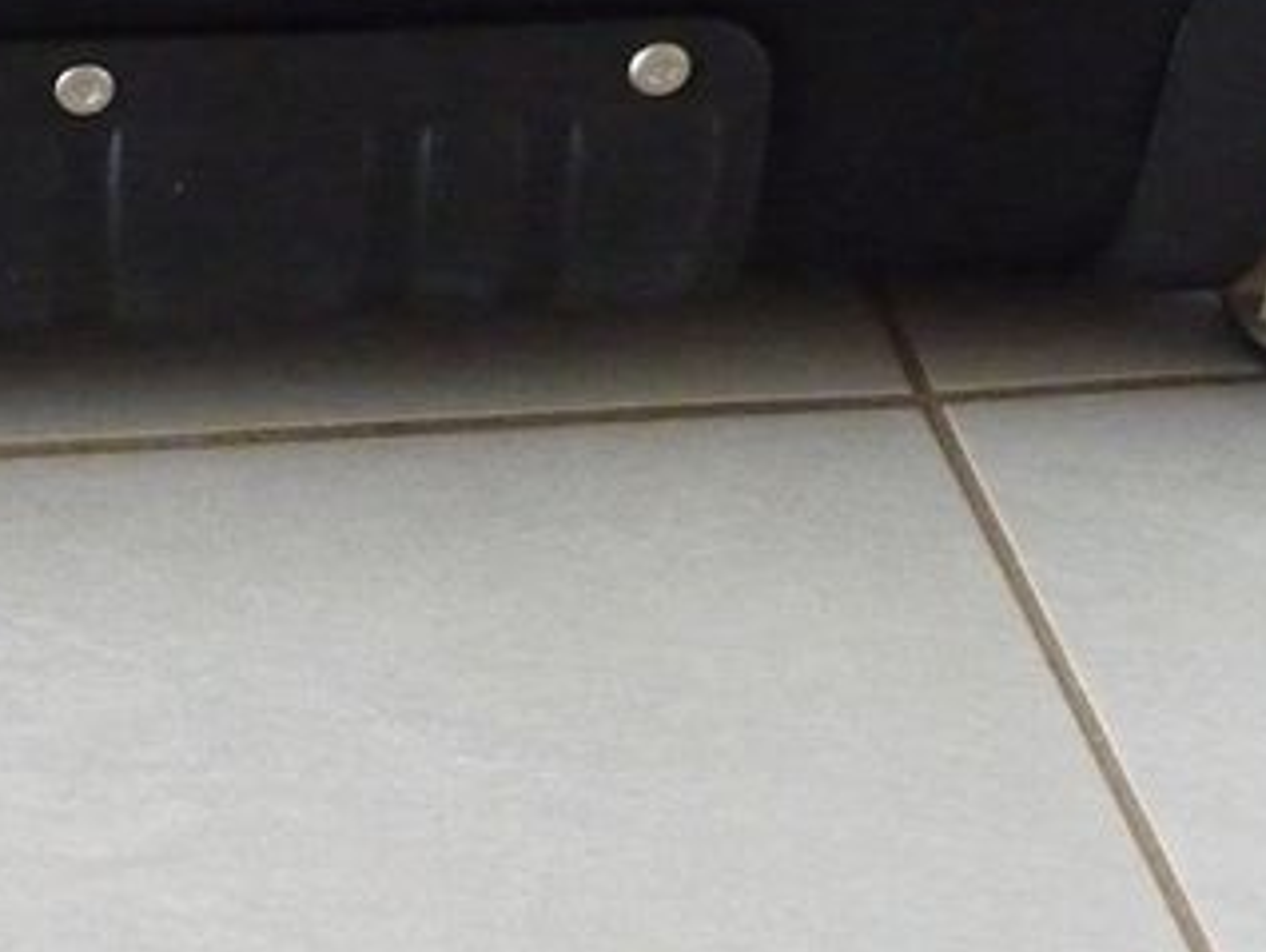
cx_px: 60
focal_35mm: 88
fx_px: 3221
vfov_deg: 16.7
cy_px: 227
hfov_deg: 21.6
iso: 800
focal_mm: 4.7
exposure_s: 1/50
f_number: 3.3
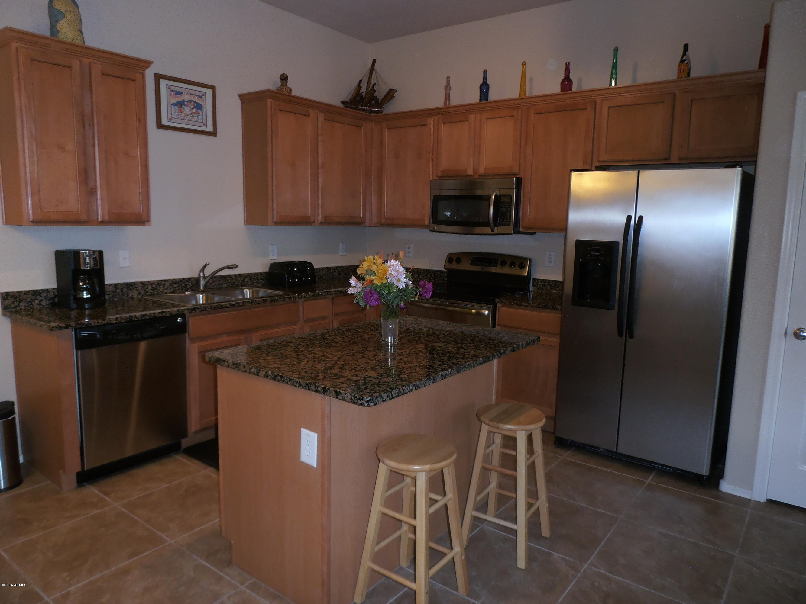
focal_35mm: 24
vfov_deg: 56.8
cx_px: 403
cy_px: 302
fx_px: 559
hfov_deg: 71.6
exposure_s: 1/30
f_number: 3
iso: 125
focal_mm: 4.2
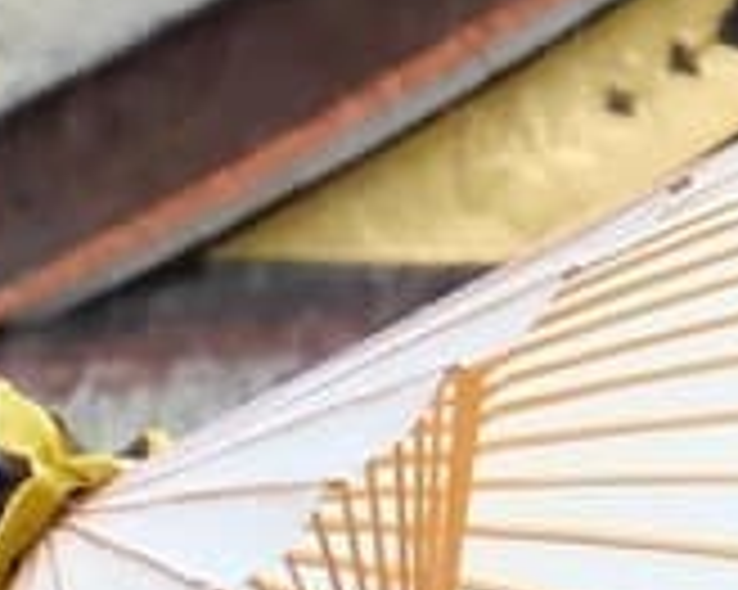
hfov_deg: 2.2
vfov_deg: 1.8
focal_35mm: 866
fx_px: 18904
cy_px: 1126
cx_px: 2164
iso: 3200
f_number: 5.6
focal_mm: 70
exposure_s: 1/125
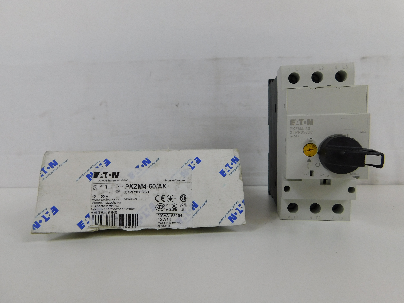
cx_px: 202
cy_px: 152
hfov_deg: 73.9
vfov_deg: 58.9
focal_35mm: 23
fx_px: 268
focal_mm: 4
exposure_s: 1/80
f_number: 3
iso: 125
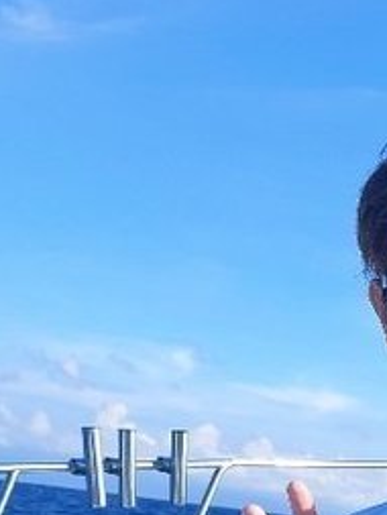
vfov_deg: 22.2
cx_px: 585
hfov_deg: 16.6
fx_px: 1206
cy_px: 628
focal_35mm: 81
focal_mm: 5.23
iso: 40
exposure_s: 1/1000
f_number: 1.8
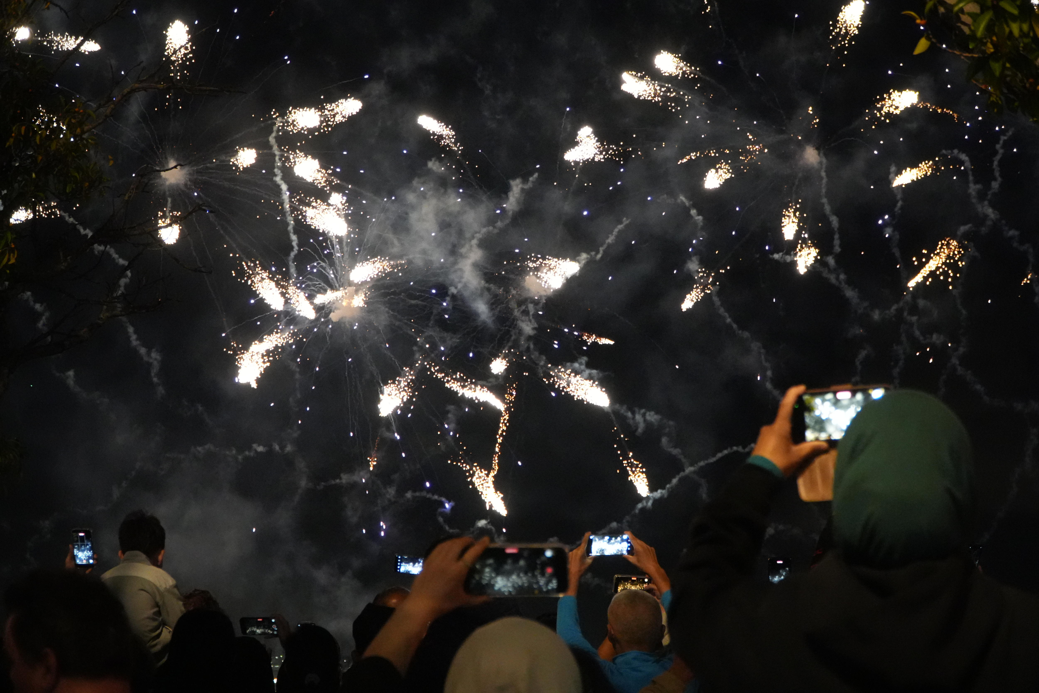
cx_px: 520
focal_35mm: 51
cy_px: 346
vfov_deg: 26.5
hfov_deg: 38.9
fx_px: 1472
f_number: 4
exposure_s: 1/30
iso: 6400
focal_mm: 34
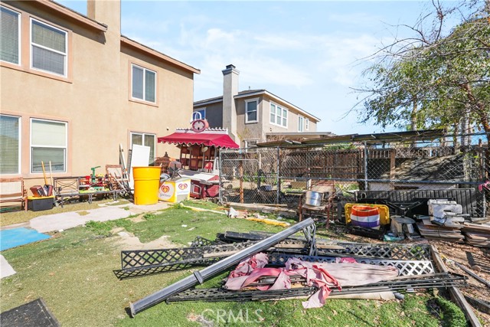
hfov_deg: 96.7
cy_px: 164
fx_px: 218
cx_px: 245
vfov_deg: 73.8
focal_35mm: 16
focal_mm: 16
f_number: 9
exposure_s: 1/200
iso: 100
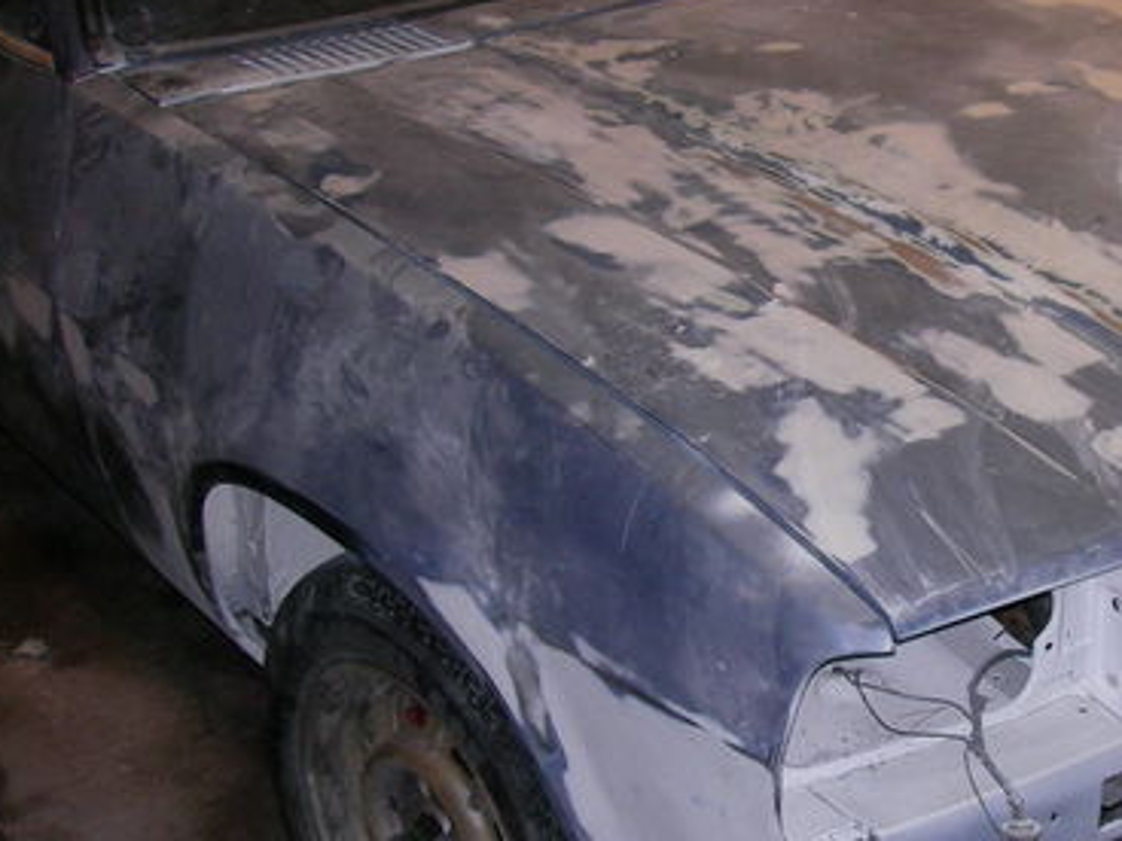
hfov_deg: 28.6
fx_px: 2139
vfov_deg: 22.2
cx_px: 930
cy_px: 474
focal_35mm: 66
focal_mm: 6.3
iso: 100
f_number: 3.3
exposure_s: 1/30
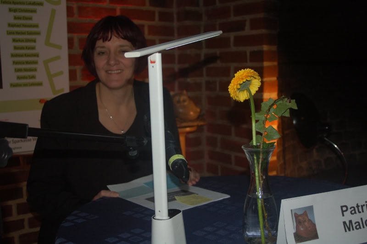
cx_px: 184
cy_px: 122
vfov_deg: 28.9
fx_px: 474
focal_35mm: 46
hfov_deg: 42.4
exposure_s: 1/60
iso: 400
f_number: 4.5
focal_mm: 31
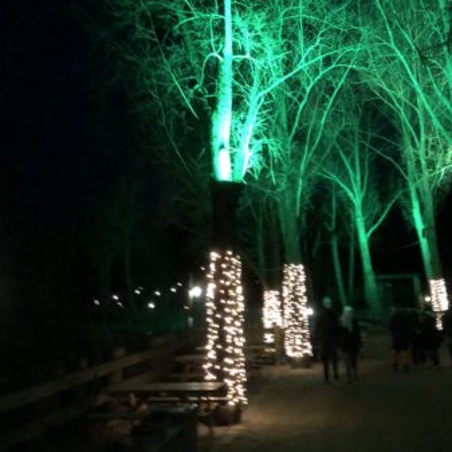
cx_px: 294
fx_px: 650
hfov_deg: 38.0
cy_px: 64
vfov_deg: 36.5
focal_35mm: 44
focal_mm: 4
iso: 160
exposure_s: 1/4
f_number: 1.8
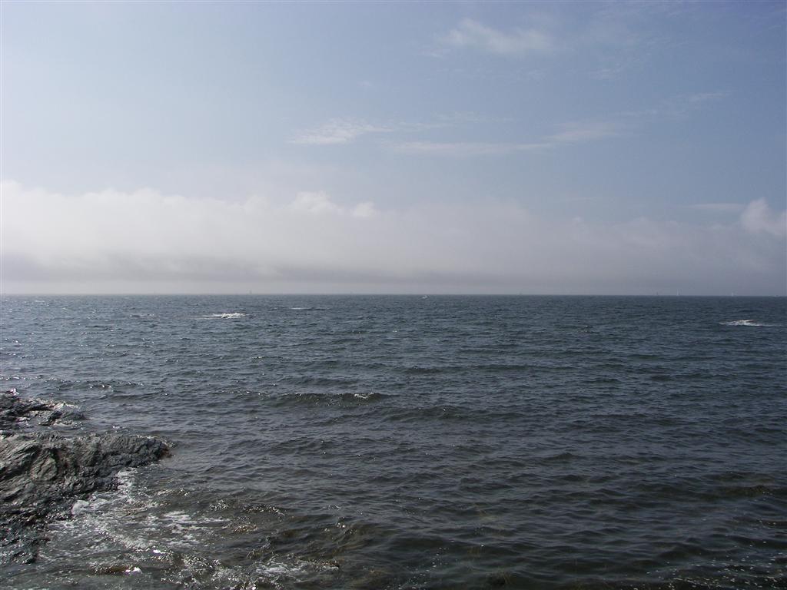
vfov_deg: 39.7
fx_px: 818
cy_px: 295
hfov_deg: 51.4
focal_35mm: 36
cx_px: 394
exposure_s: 1/800
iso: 64
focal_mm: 6
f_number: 5.6
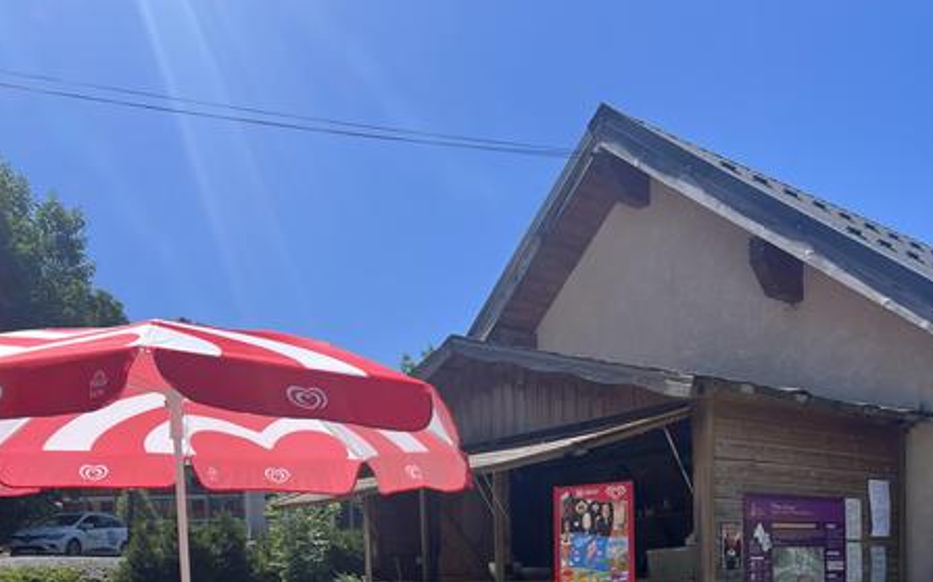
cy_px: 609
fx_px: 940
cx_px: 465
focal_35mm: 37
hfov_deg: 52.8
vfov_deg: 31.3
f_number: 1.5
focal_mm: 5.7
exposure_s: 1/3356
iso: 50
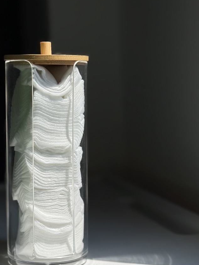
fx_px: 560
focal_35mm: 73
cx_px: 75
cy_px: 177
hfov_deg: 20.1
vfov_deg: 26.5
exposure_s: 1/11364
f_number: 1.78
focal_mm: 6.76
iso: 80
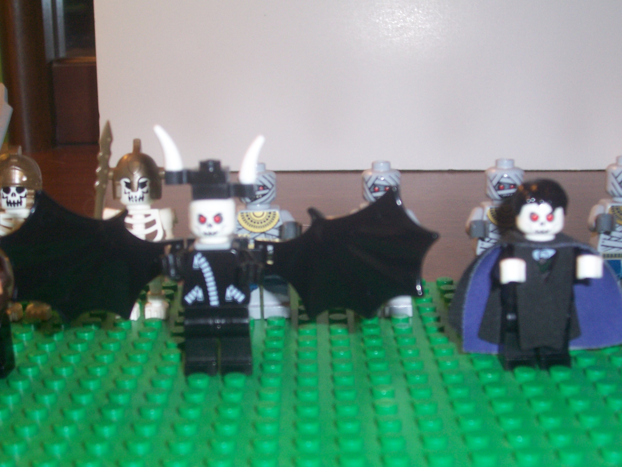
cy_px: 234
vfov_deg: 27.5
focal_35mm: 53
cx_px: 311
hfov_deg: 36.2
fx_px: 952
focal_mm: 8.6
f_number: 3.4
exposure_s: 1/60
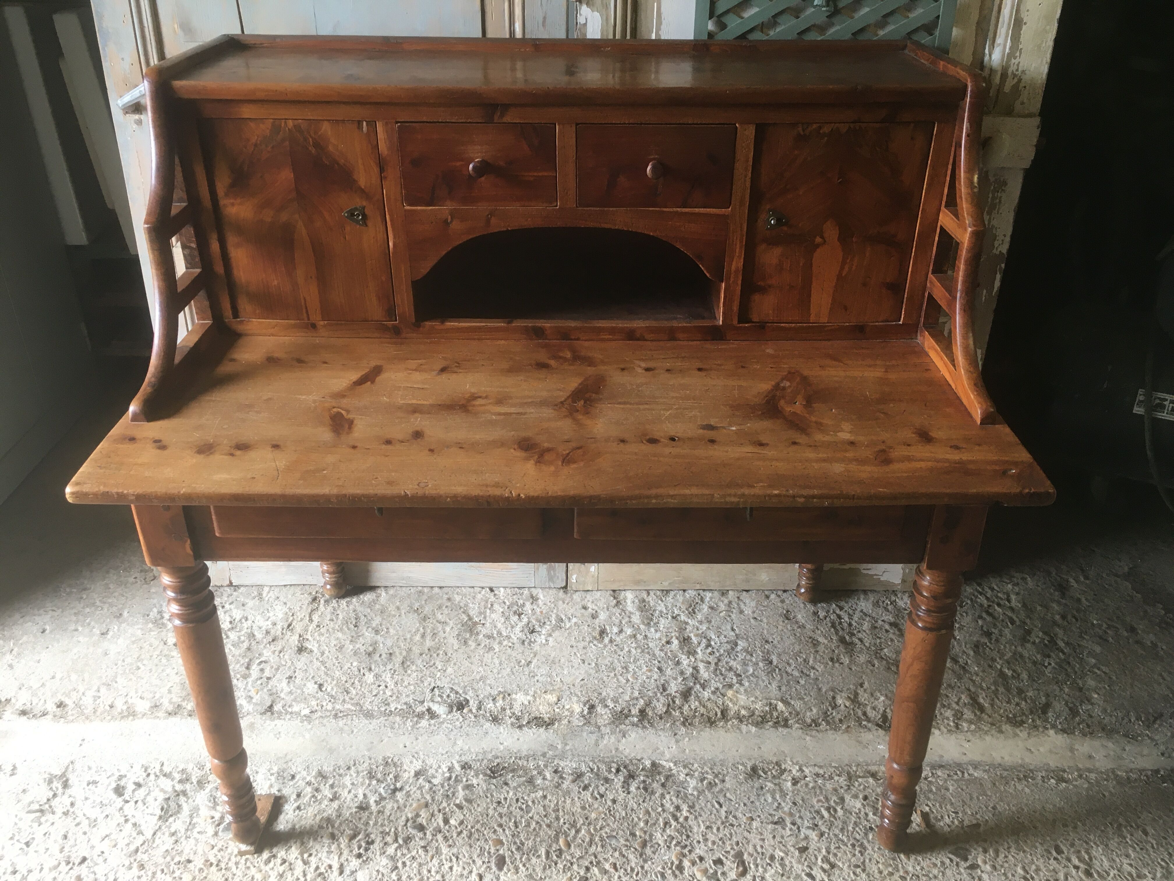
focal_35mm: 29
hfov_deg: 61.7
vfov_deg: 48.2
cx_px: 587
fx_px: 984
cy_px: 440
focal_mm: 4.15
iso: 80
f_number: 2.2
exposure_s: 1/33
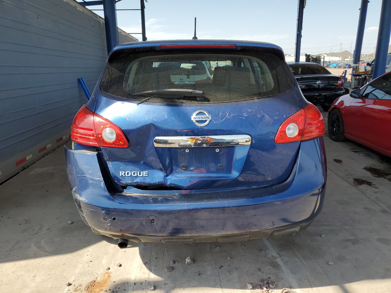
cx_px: 196
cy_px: 146
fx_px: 294
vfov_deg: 53.1
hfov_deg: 67.3
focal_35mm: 26
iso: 50
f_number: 1.5
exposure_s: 1/1667
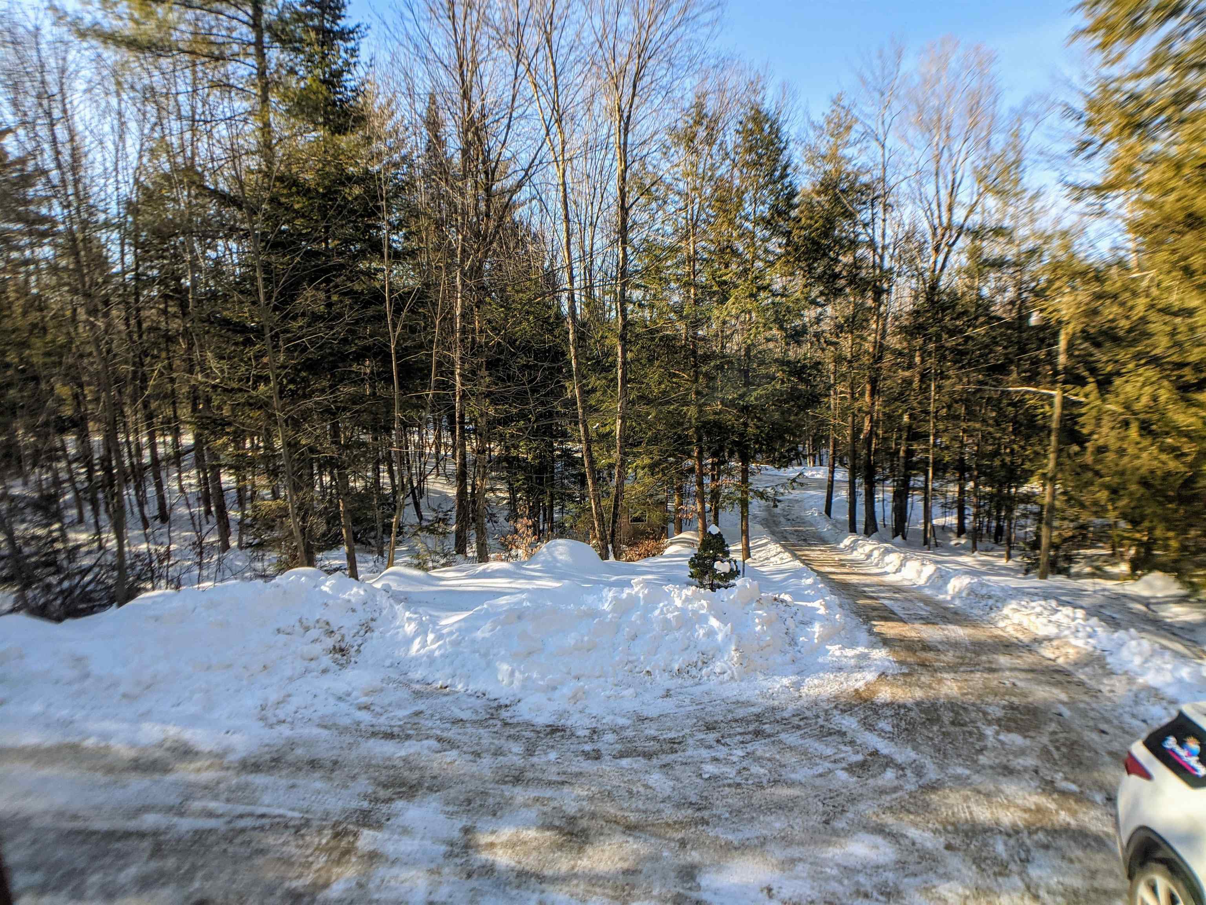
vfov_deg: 51.4
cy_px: 452
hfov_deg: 65.3
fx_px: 941
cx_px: 603
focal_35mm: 27
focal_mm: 4.44
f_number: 1.8
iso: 57
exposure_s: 1/975
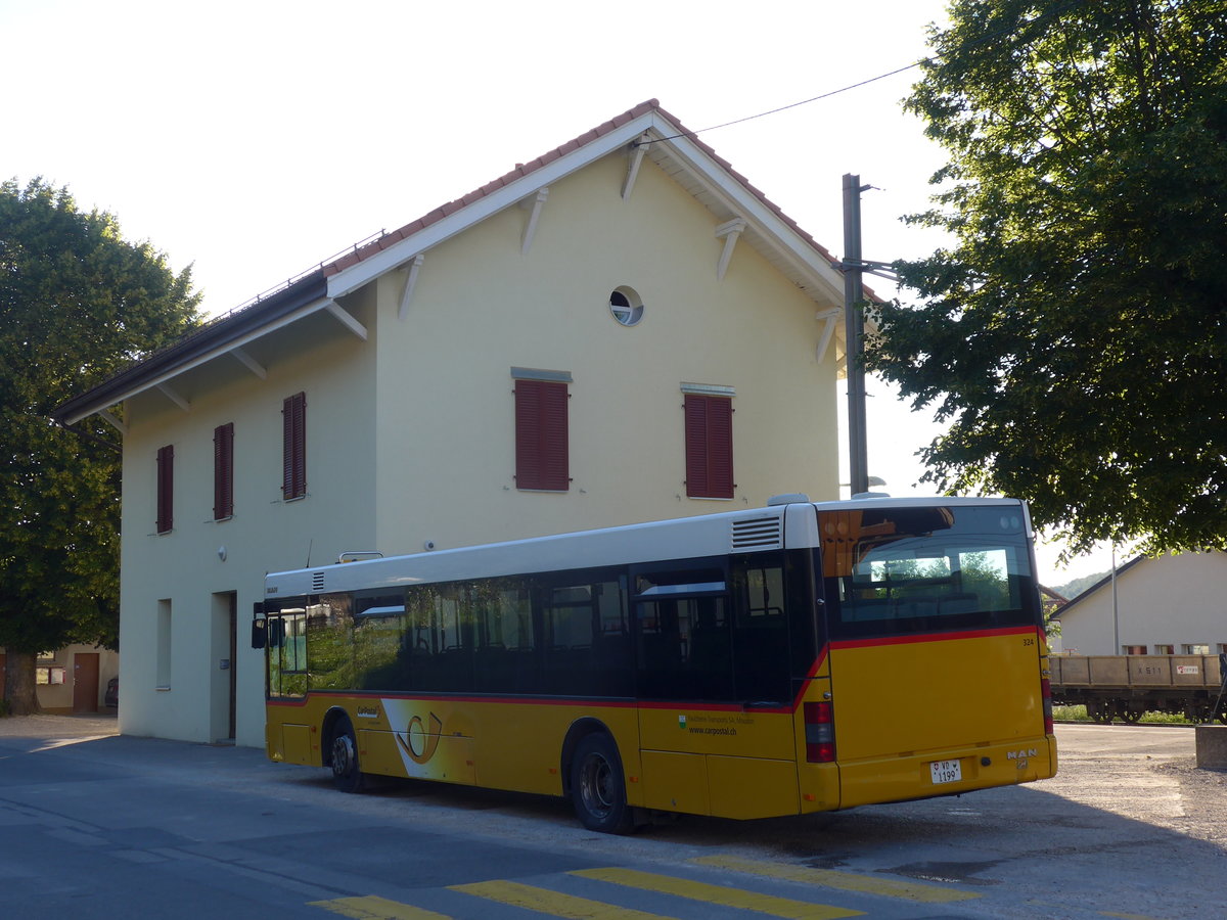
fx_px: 1737
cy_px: 460
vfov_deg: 29.7
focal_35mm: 49
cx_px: 614
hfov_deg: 38.9
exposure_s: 1/320
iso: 80
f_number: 3.2
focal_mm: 10.1
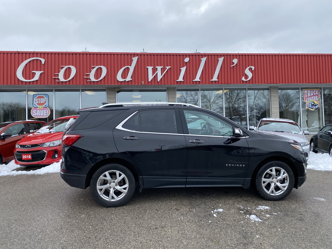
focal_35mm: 26
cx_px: 166
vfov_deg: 53.1
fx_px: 249
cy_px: 124
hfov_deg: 67.3
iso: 32
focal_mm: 4.25
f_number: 1.8
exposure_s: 1/1808
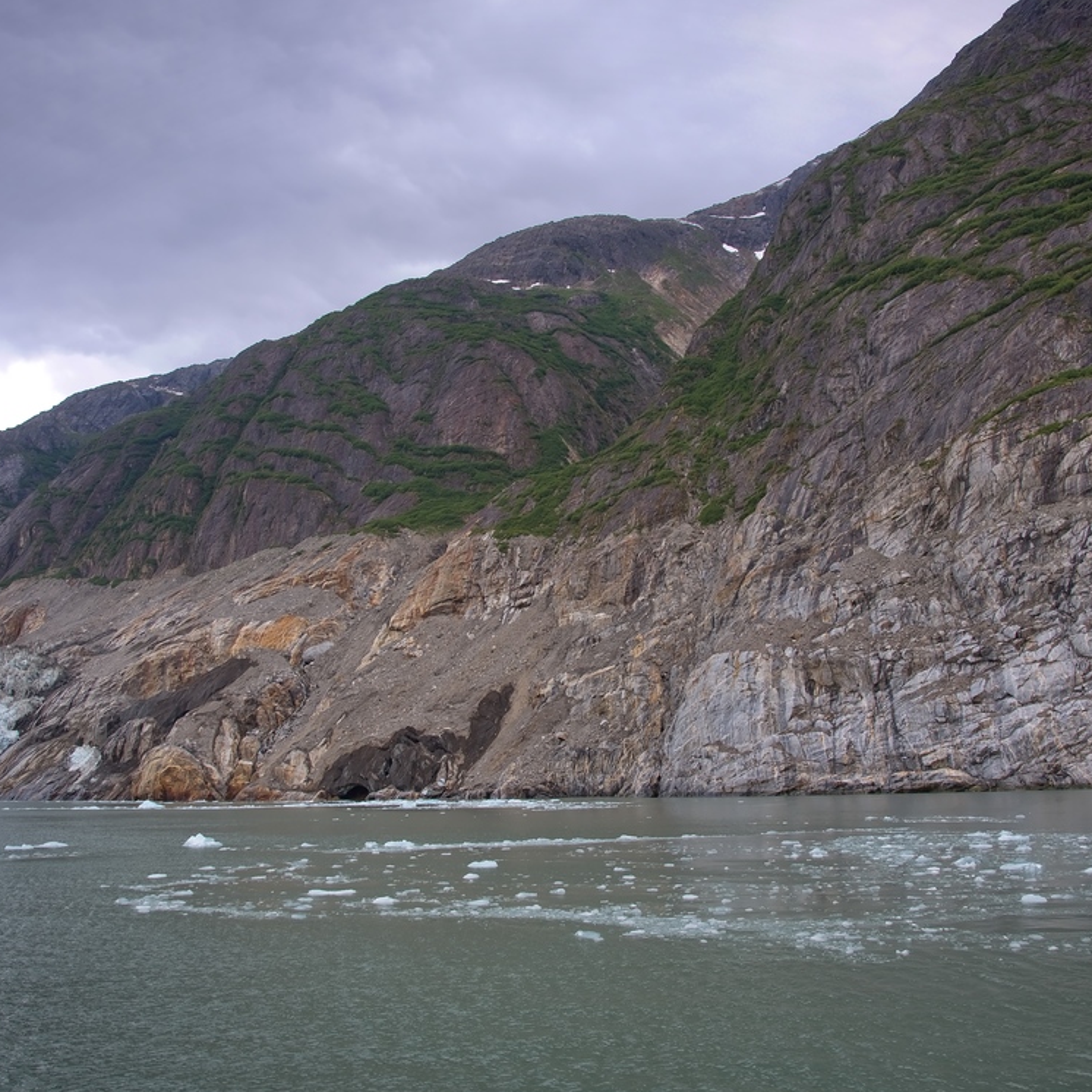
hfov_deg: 47.2
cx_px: 566
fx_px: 1249
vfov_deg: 47.2
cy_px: 536
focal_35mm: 35
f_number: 6.3
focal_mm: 24
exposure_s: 1/100
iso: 100
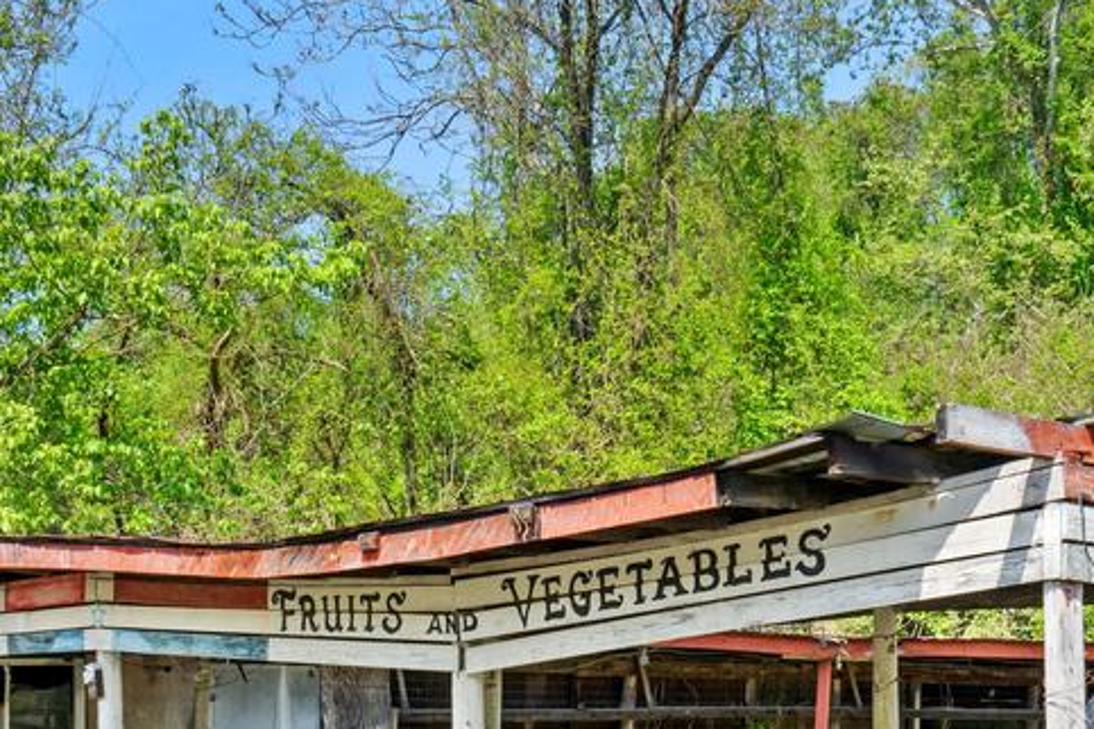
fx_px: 2127
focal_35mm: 70
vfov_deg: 19.0
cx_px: 578
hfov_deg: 28.8
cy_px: 714
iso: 250
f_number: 14
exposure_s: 1/160
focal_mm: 33
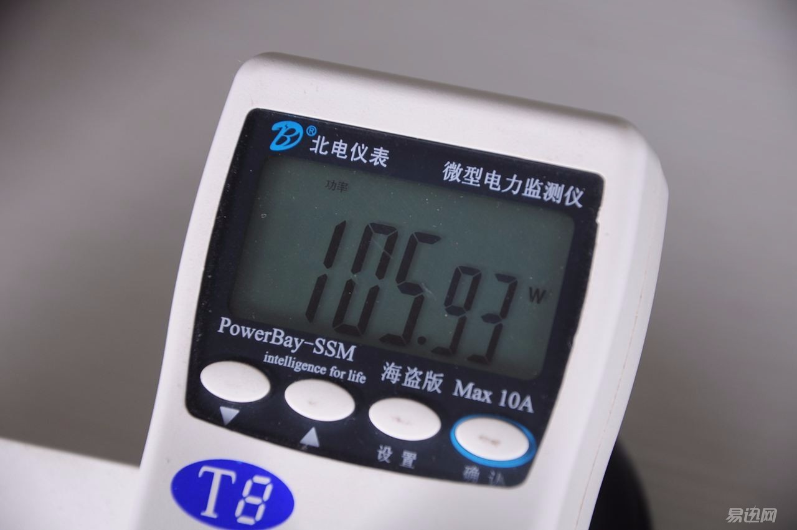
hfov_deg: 13.1
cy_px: 265
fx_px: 3482
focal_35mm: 158
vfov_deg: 8.7
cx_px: 398
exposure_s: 1/125
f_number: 5.6
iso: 200
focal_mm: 105
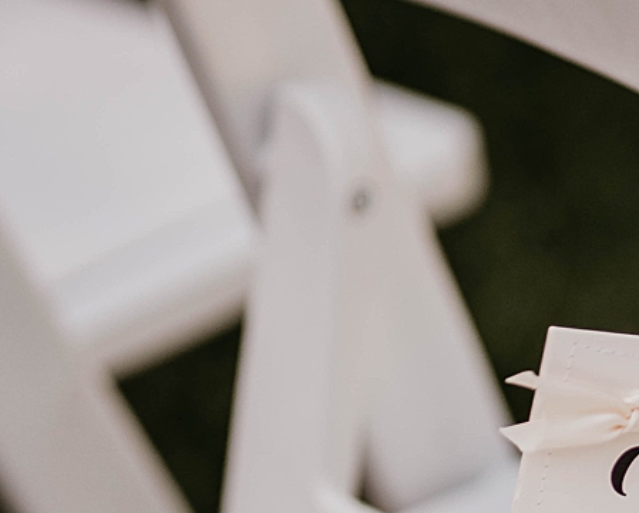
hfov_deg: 6.8
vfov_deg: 5.4
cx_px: 744
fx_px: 5376
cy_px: 494
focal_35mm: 284
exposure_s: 1/1000
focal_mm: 85
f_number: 2
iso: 125
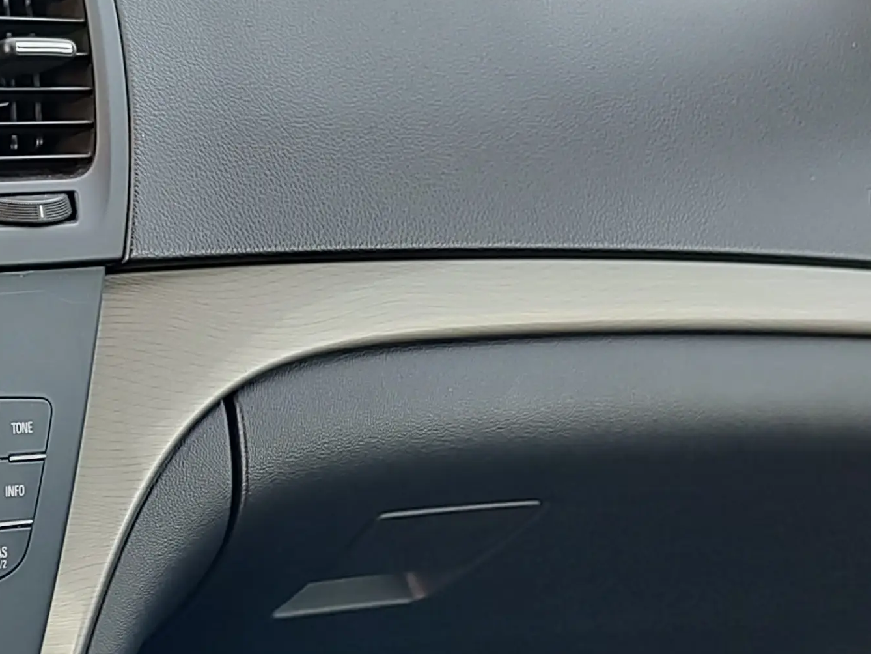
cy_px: 370
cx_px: -59
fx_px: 1661
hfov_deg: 27.2
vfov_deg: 22.2
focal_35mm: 66
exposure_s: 1/100
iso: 111
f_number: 1.8
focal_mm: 5.56
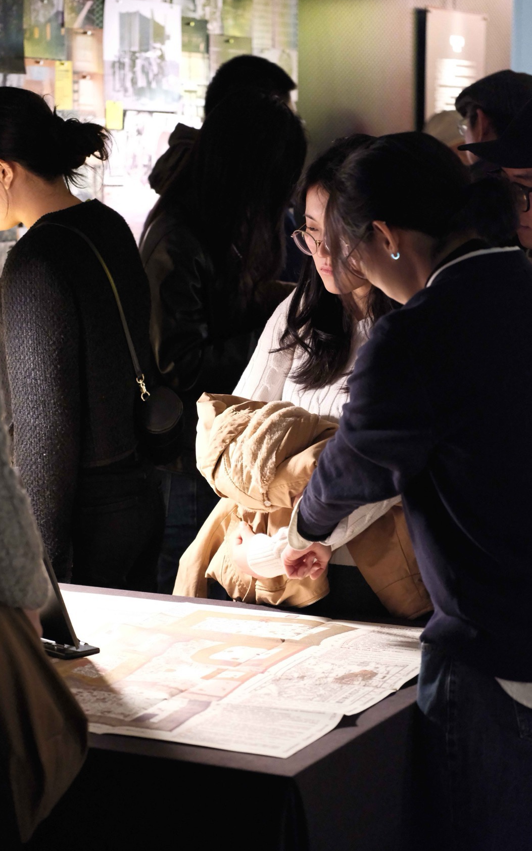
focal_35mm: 92
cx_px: 221
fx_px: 2133
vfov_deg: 22.6
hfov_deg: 14.2
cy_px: 424
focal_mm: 109.3
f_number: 5.6
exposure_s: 1/56
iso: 25600
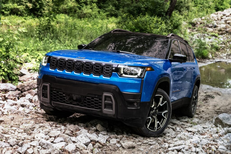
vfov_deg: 29.9
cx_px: 116
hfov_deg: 43.6
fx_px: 289
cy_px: 77
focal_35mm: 45
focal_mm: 45
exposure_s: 1/320
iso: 800
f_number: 3.5
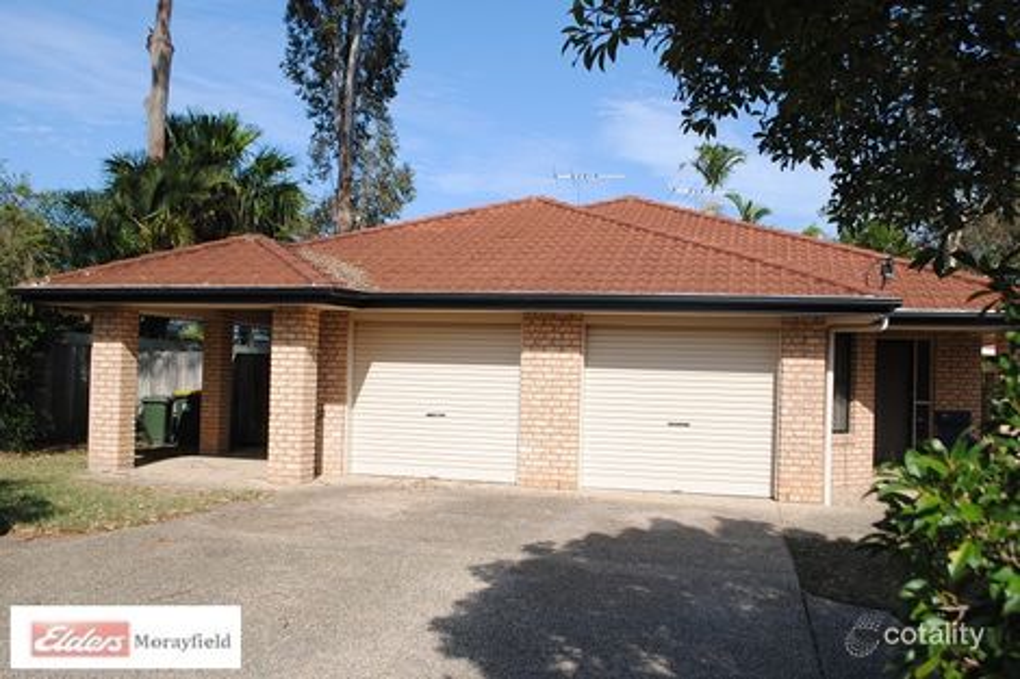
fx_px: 935
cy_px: 340
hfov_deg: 57.2
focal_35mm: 33
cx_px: 510
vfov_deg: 39.9
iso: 100
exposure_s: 1/320
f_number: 9
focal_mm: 22
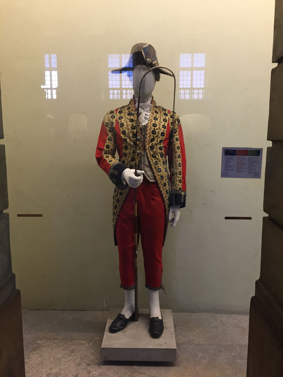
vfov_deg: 61.7
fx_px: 316
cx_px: 142
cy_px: 188
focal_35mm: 29
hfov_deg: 48.2
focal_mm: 4.15
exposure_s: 1/33
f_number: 2.2
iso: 100
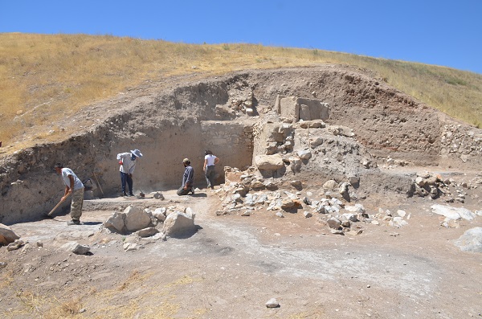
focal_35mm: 27
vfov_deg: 47.7
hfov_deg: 67.5
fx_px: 361
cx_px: 241
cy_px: 160
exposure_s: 1/250
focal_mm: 18
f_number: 8
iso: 100
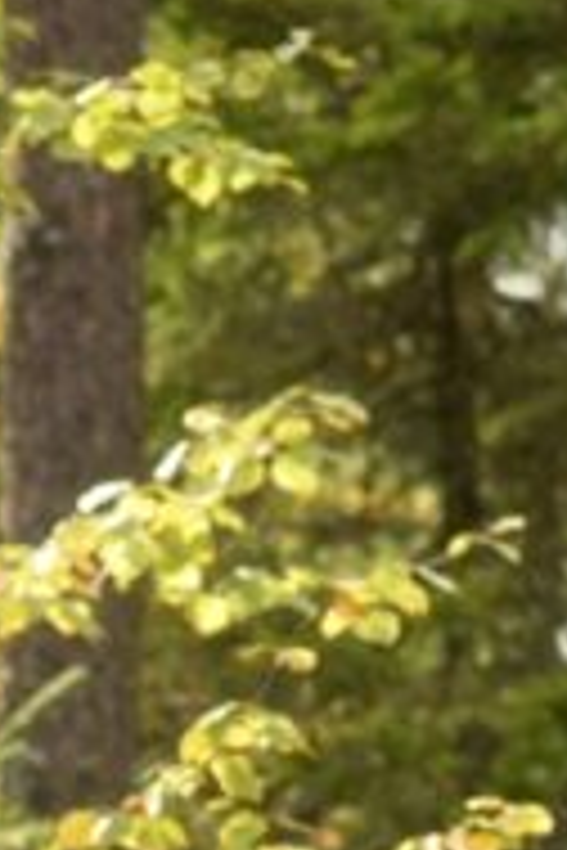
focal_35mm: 692
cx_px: -907
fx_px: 16340
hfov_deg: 2.0
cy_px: 2271
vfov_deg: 2.9
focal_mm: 85
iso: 200
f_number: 5.6
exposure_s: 1/200
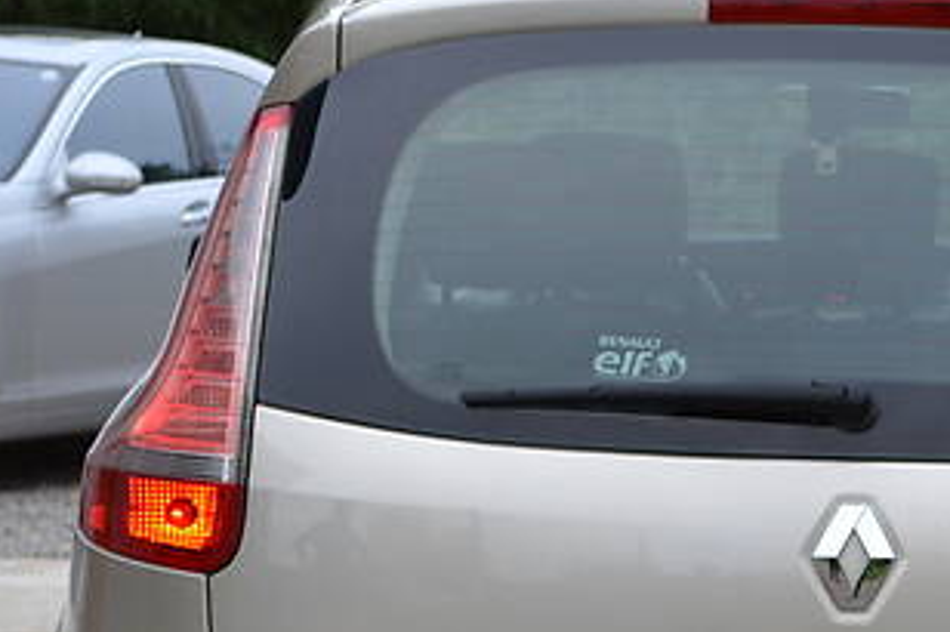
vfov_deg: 7.8
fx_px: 4623
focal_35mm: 175
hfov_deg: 11.6
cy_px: 510
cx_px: 910
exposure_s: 1/125
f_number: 5.6
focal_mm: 45
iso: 360
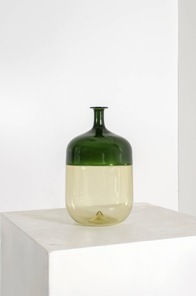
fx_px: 431
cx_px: 98
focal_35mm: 52
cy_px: 148
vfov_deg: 37.9
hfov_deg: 25.6
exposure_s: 1/160
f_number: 18
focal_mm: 35
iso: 125
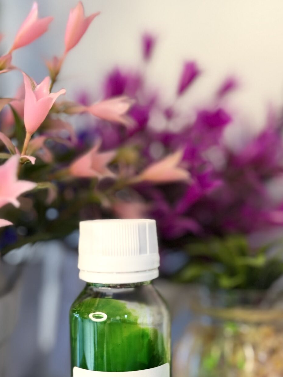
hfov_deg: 29.1
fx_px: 545
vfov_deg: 37.7
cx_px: 126
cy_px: 255
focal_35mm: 50
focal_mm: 6.76
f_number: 1.78
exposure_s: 1/50
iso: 160
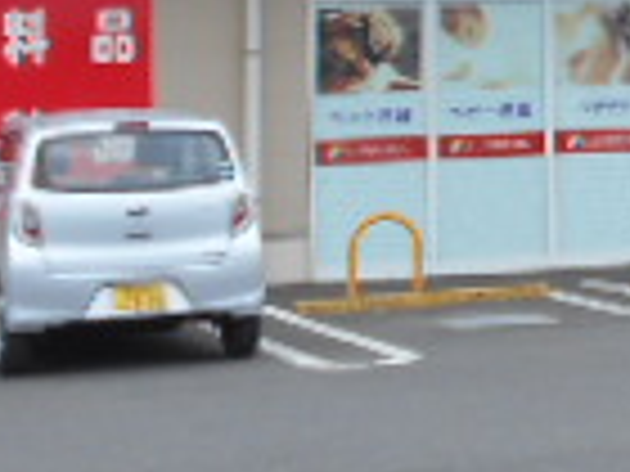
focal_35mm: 155
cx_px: 1089
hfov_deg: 11.9
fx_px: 2821
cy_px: -238
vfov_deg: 9.3
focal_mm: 5.8
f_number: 3.6
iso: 80
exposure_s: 1/500
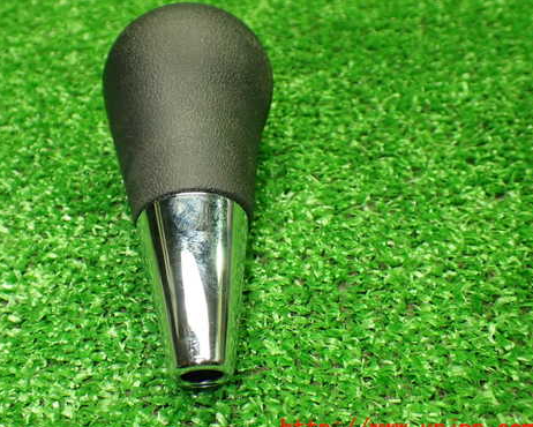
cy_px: 185
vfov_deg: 39.1
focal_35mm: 38
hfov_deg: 47.4
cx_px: 195
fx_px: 600
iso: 640
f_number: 2.3
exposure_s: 1/125
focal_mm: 5.4
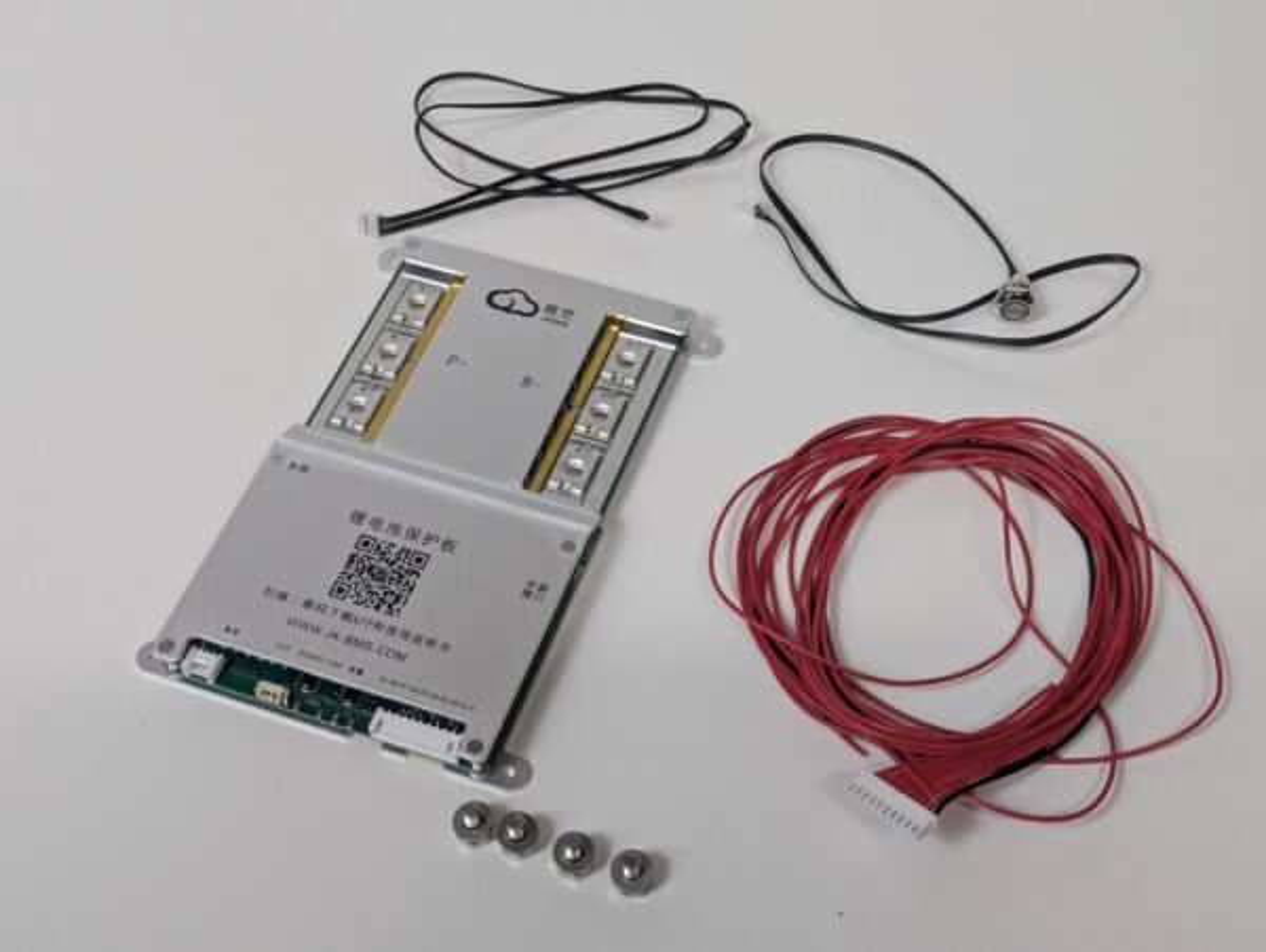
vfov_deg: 28.6
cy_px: 476
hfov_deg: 37.5
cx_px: 633
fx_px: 1867
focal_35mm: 51
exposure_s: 1/100
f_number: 1.89
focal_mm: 5.43
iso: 102
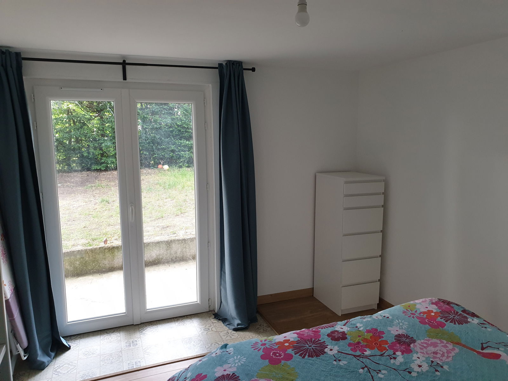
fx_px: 382
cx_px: 254
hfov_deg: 67.3
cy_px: 190
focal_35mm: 26
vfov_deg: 53.1
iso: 250
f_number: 2.4
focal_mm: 4.3
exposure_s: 1/60
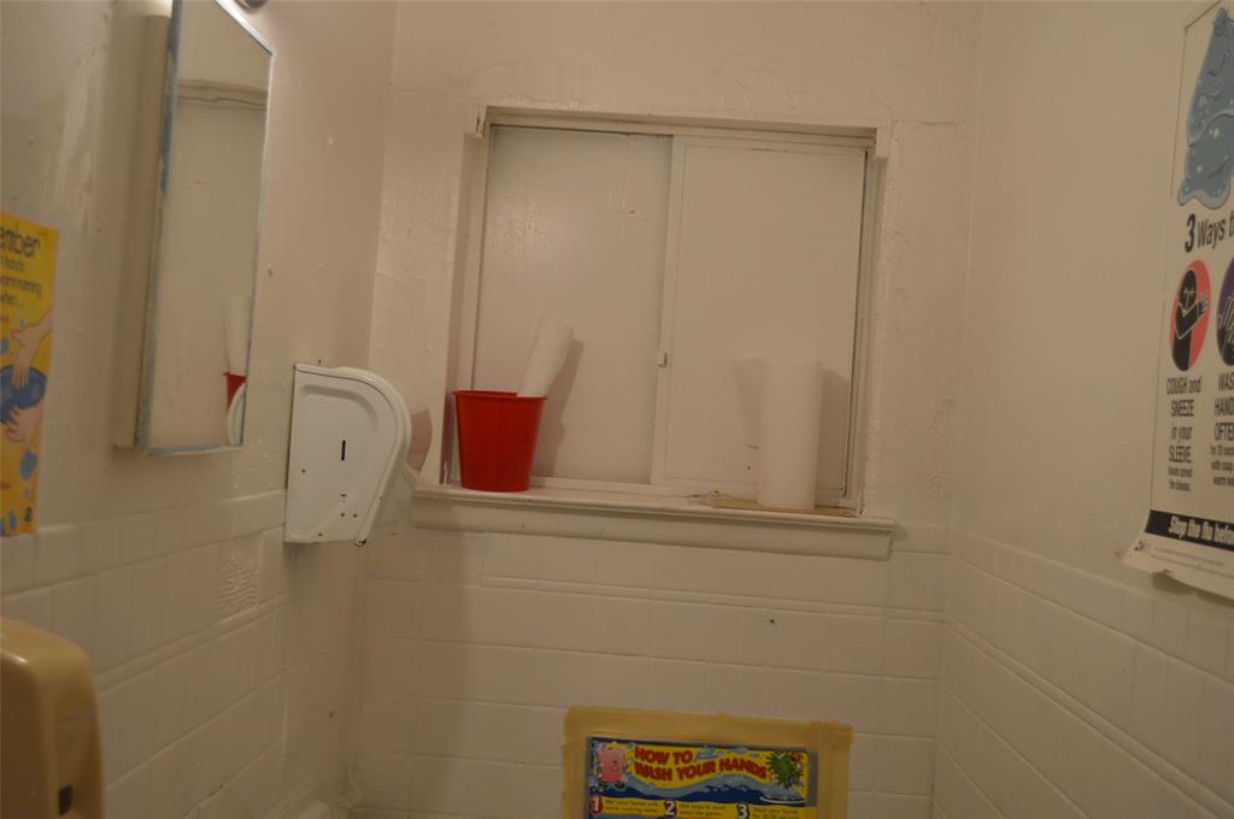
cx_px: 617
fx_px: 1489
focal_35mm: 44
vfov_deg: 30.8
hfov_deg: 45.0
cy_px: 410
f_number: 4.5
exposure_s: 1/60
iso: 720
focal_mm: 29
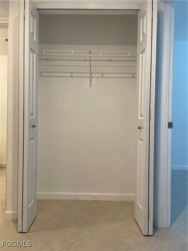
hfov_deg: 53.1
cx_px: 94
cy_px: 126
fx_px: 188
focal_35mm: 26
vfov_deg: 67.3
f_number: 1.6
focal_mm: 4.2
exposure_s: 1/60
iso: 64
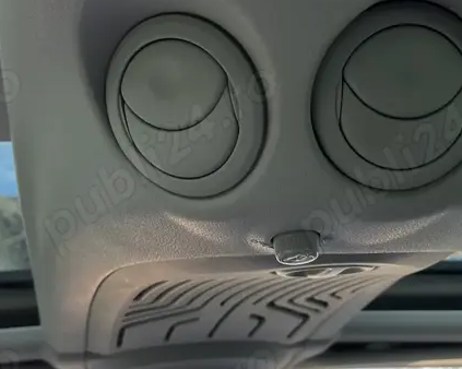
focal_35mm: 60
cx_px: 286
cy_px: 176
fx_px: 820
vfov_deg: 25.4
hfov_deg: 31.3
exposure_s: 1/121
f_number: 1.6
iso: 80
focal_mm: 5.1
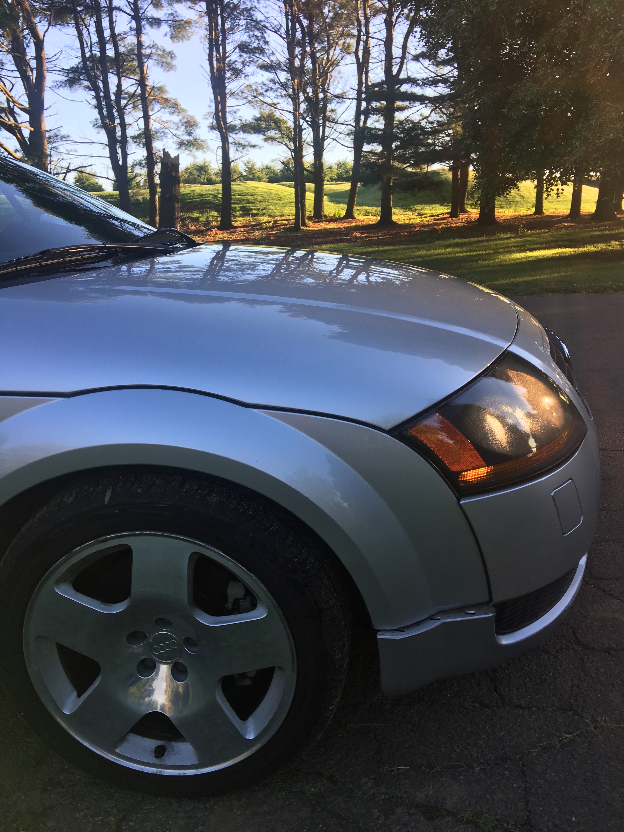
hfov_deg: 48.2
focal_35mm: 29
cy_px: 416
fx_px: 697
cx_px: 312
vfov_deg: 61.7
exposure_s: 1/209
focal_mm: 4.15
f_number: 2.2
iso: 25
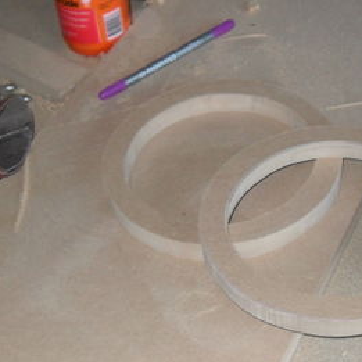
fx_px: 899
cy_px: 222
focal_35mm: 76
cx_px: 241
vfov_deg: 22.7
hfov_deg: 22.7
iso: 200
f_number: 2.8
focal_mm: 6.2
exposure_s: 1/45
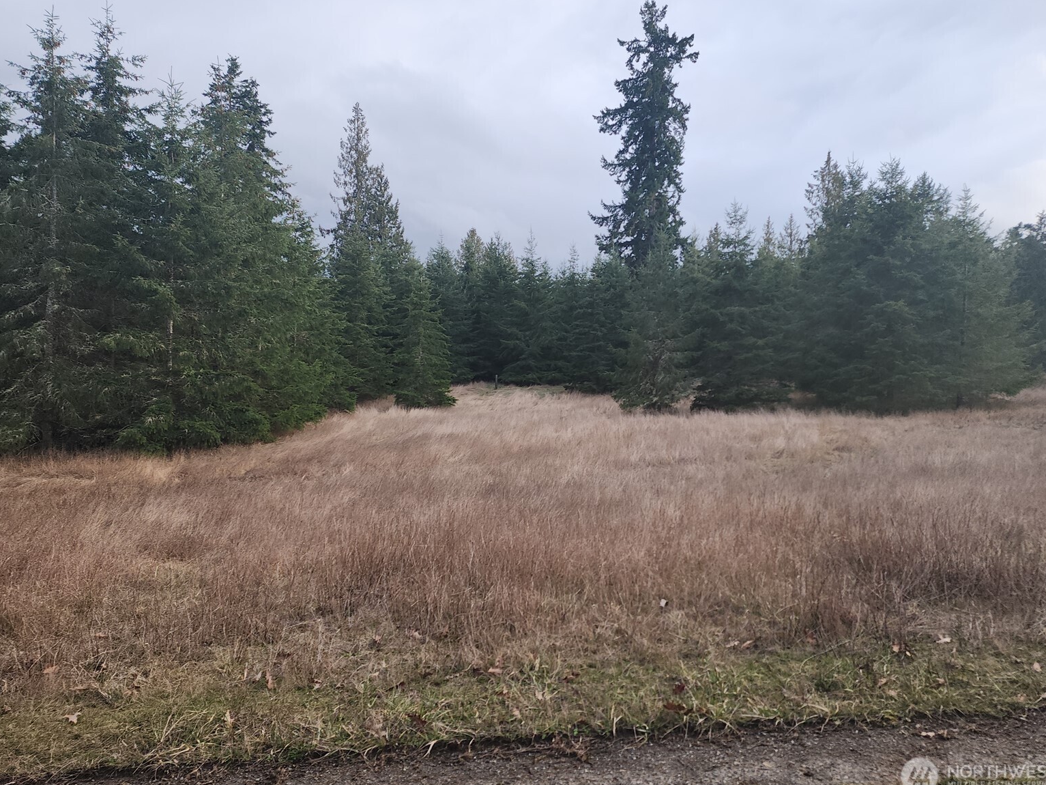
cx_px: 532
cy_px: 394
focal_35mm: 24
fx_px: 725
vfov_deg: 56.8
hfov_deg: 71.6
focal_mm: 6.4
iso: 12
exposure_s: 1/132
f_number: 1.8
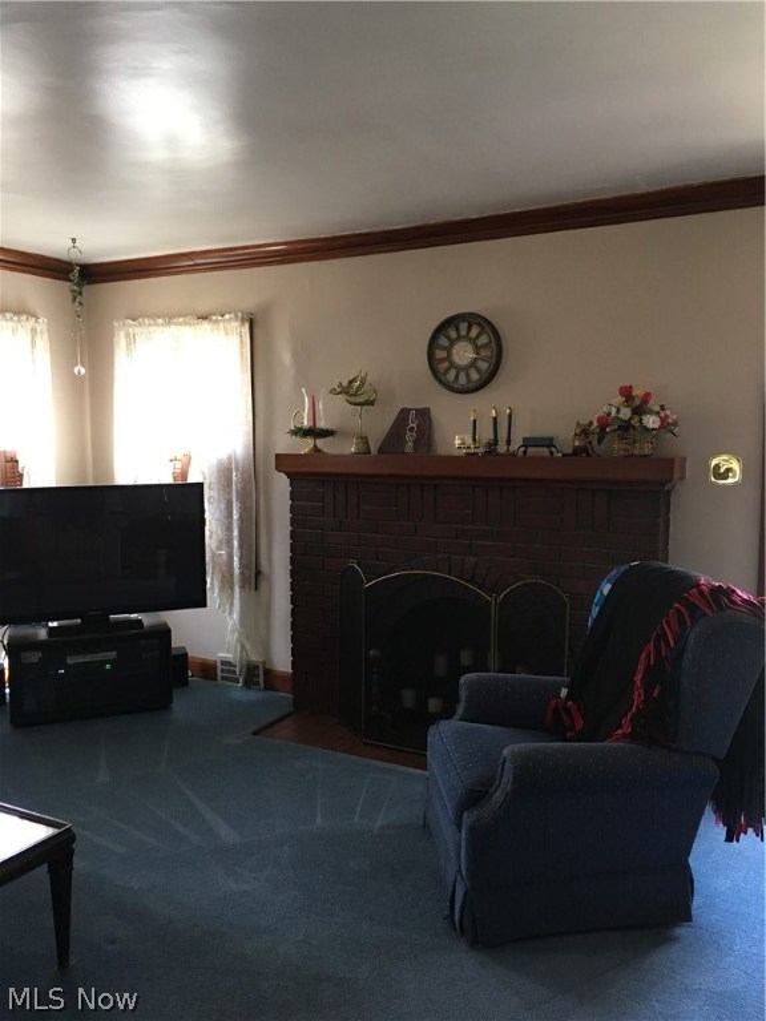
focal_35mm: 29
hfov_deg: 48.2
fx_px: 856
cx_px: 383
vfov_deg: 61.7
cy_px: 510
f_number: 2.2
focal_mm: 4.15
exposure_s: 1/30
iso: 125
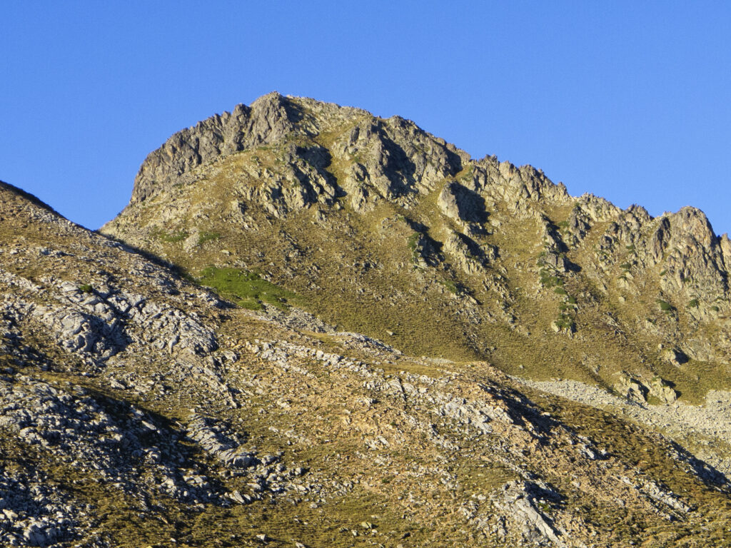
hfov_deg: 16.4
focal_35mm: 120
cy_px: 274
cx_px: 366
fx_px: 2534
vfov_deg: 12.3
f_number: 3.5
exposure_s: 1/400
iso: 80
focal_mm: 19.2
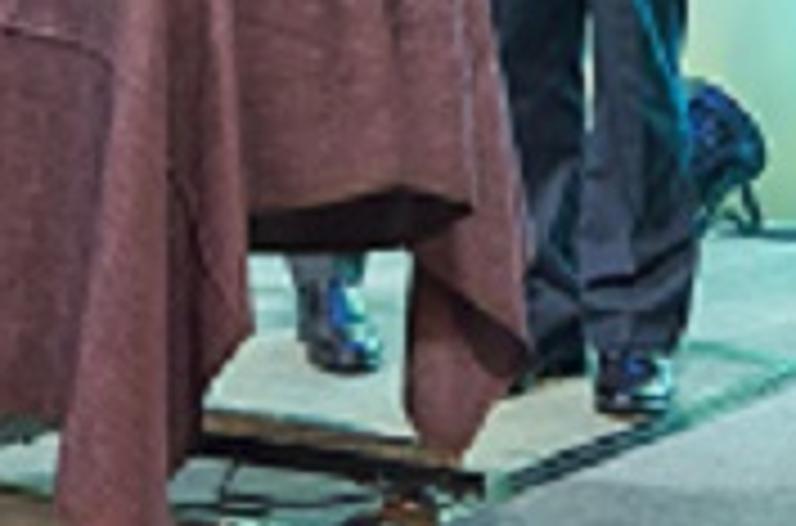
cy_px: -557
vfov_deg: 8.4
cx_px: 535
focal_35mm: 154
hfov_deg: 13.3
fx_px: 3396
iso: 1600
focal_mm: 34
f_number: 4
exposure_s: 1/250
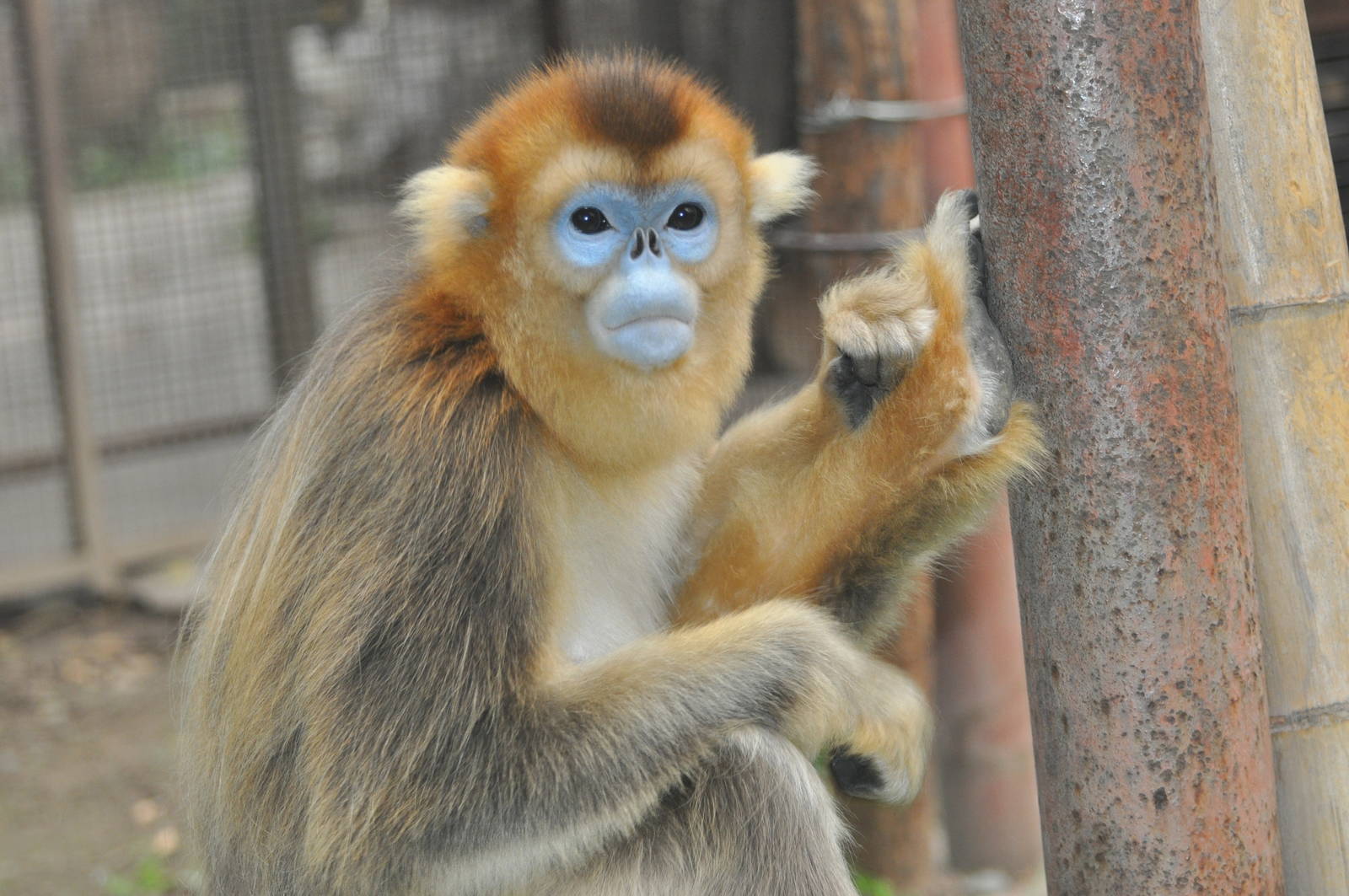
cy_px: 448
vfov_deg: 13.0
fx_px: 3930
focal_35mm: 105
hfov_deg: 19.5
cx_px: 674
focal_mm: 70
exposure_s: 1/60
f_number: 4.5
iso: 800
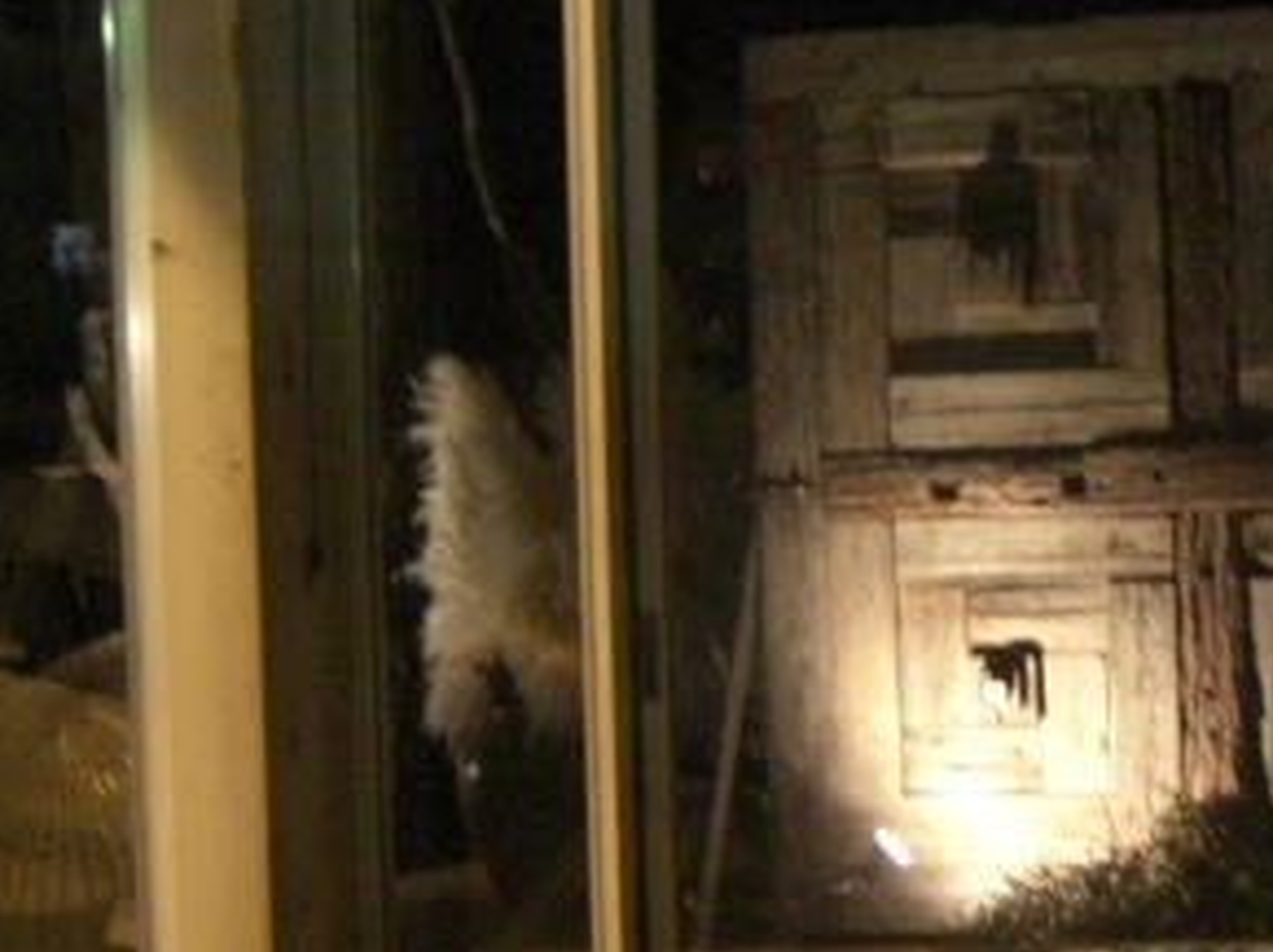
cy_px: 619
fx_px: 3087
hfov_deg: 23.0
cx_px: 1014
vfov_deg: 17.5
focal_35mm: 84
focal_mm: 7.9
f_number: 2.8
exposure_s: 1/8
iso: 800
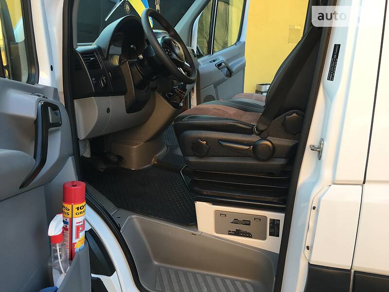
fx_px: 326
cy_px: 146
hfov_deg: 61.7
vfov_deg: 48.2
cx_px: 194
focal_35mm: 29
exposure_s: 1/100
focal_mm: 4.2
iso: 40
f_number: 2.2
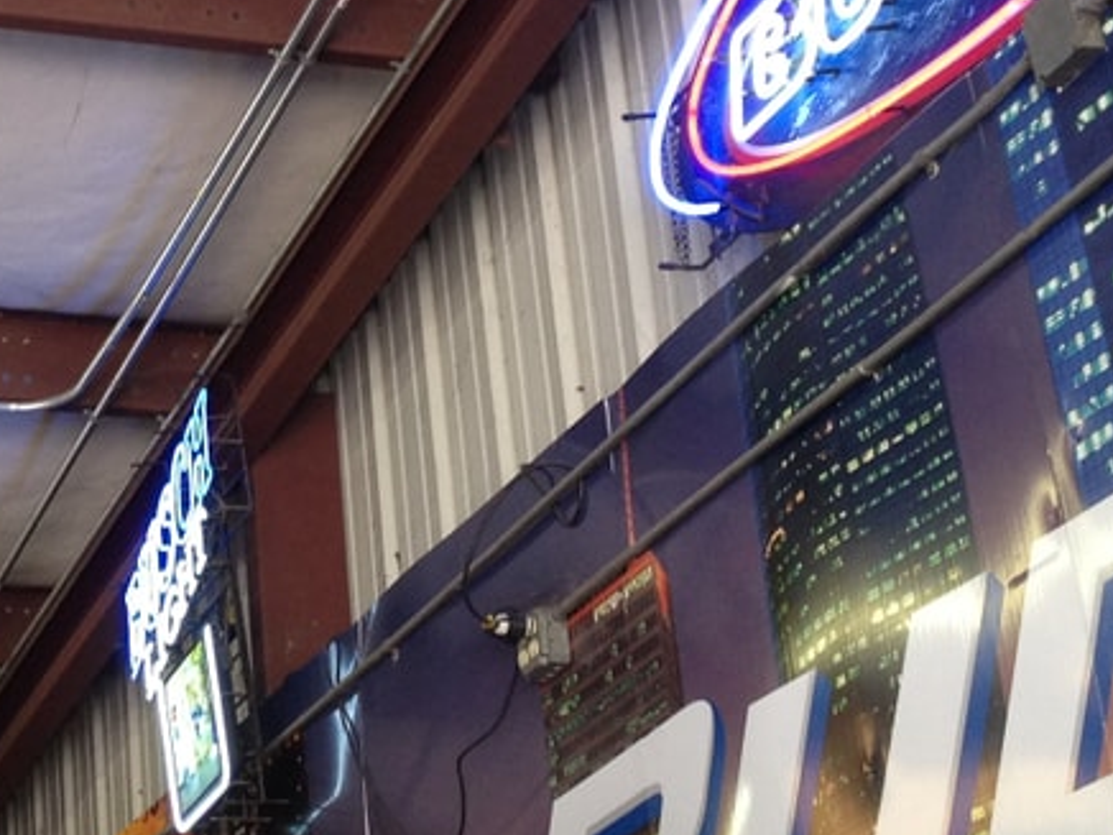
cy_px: 255
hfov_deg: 18.0
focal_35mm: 107
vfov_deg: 13.8
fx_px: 3440
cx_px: 29
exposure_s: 1/24
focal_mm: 4.28
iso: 100
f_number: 2.4
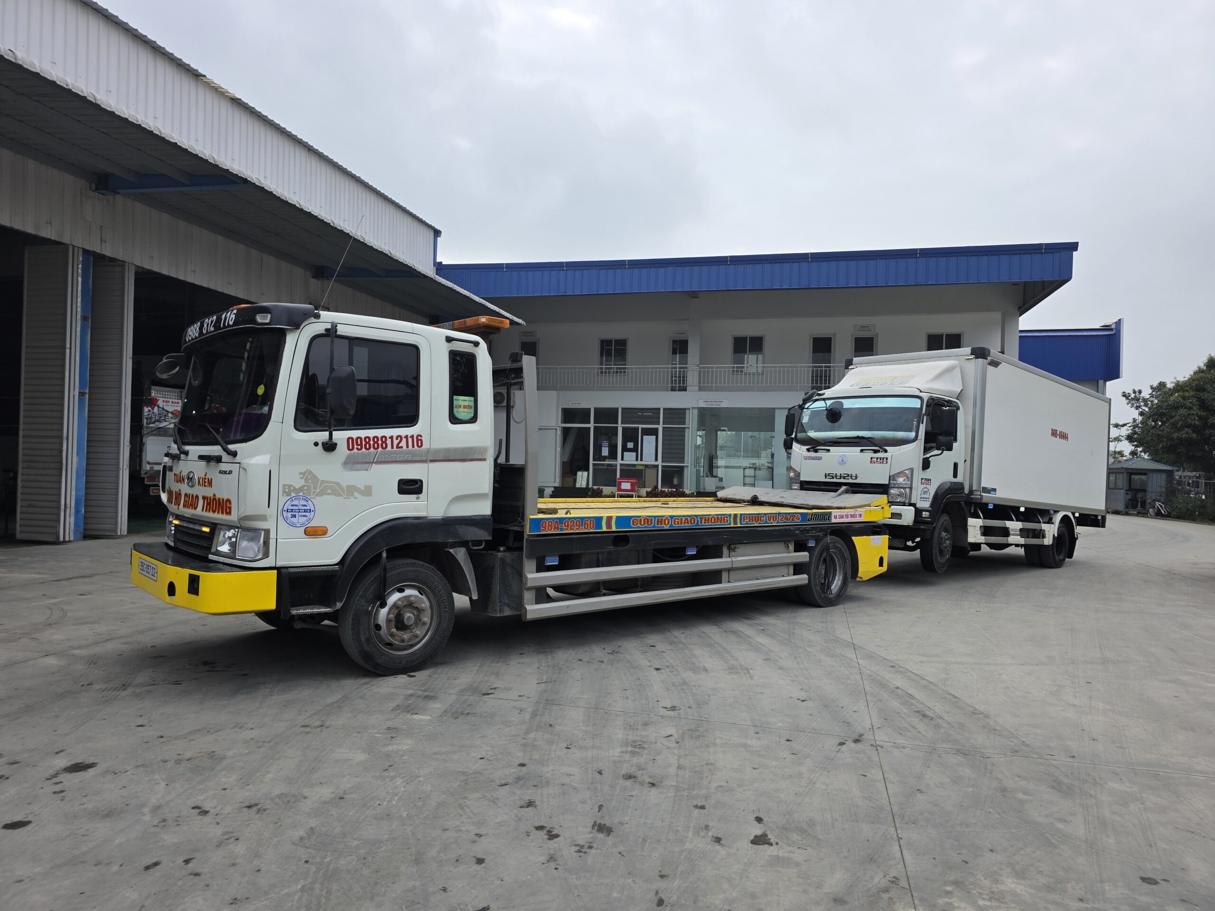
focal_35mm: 23
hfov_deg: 73.9
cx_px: 608
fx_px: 807
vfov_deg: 58.9
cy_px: 456
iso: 80
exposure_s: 1/5017
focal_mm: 6.3
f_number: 1.7
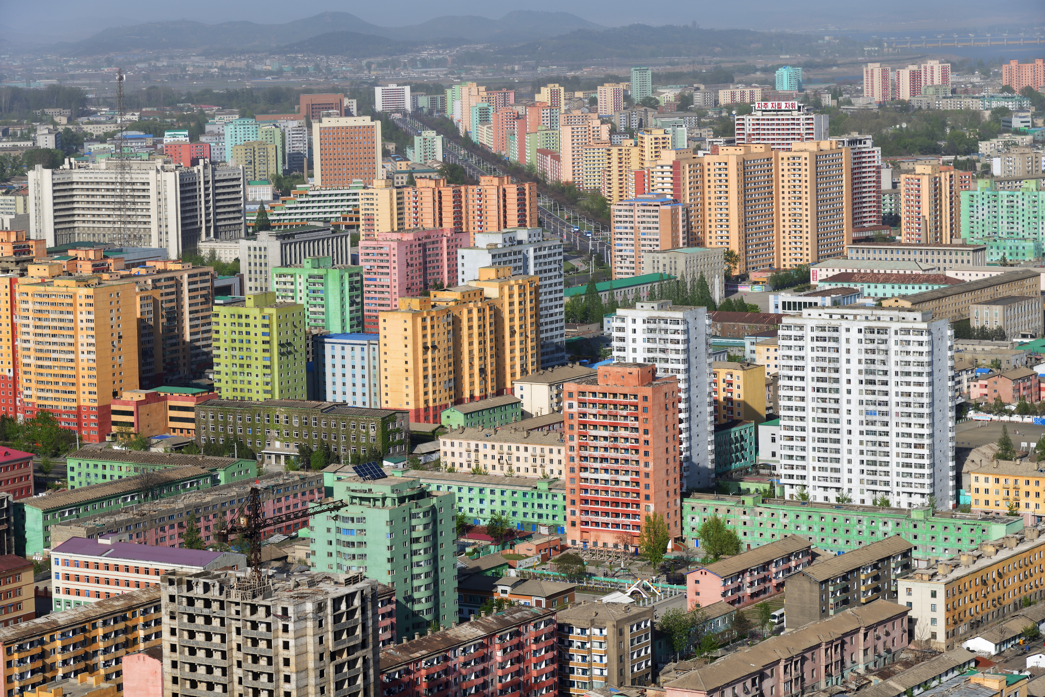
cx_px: 522
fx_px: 2844
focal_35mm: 98
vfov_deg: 14.0
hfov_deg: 20.8
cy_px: 348
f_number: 9
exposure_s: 1/200
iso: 64
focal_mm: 98
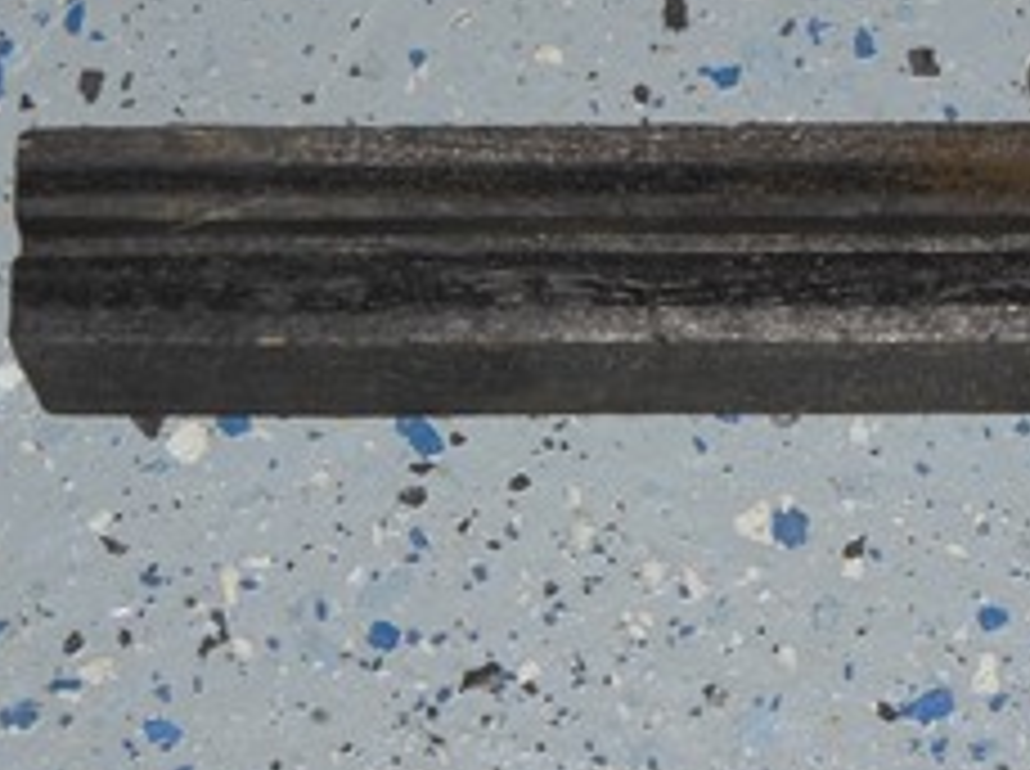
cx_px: 985
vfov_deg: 9.9
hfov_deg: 13.1
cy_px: 297
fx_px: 4427
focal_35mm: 149
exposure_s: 1/60
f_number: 4.4
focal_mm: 13.6
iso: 125
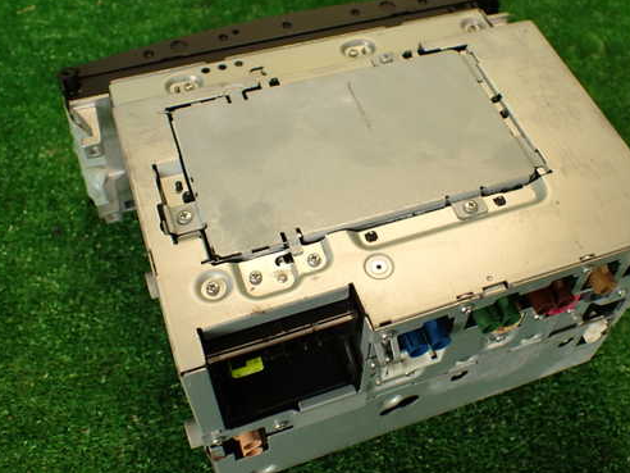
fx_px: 710
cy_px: 232
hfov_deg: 47.6
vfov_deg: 36.8
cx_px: 370
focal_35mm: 39
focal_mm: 5.79
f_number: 2.4
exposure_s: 1/60
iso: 200
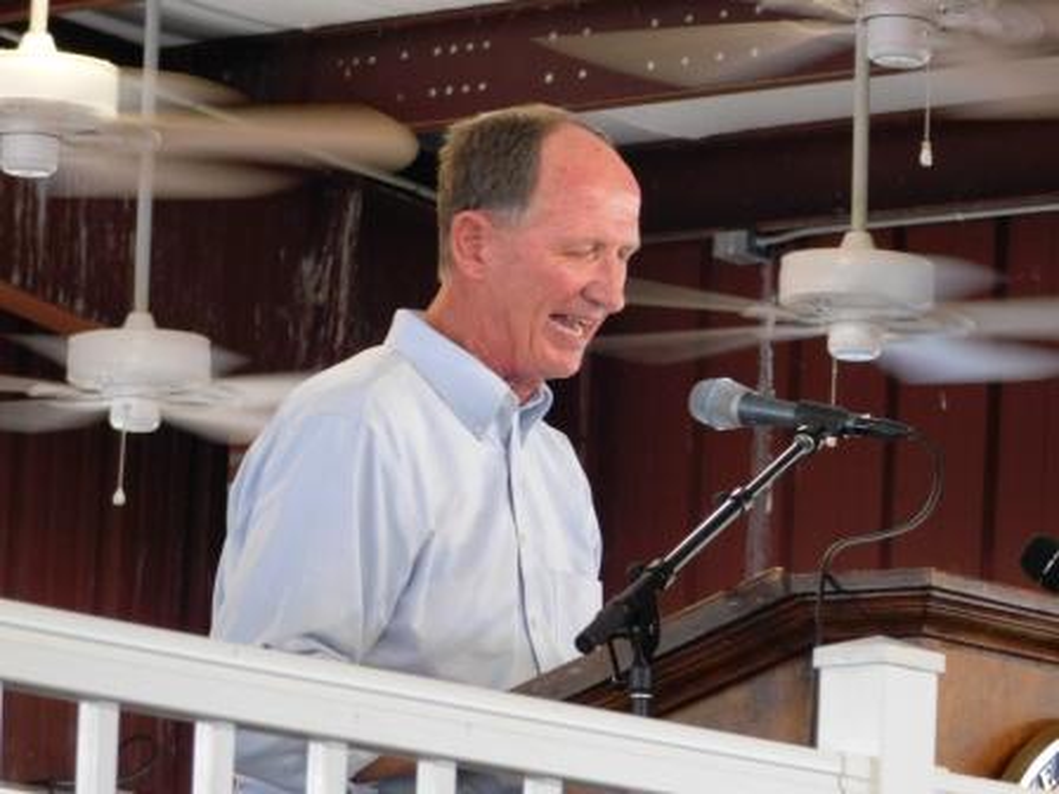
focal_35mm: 266
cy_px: 397
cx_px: 530
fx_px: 8138
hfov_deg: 7.4
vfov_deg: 5.6
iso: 450
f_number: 5.7
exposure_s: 1/30
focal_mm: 47.2
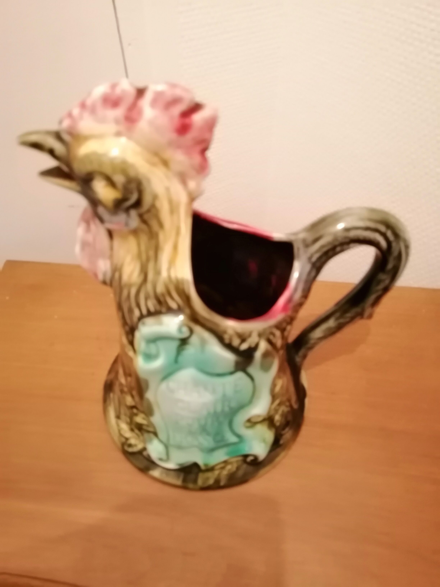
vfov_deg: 67.3
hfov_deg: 53.1
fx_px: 441
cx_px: 220
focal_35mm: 26
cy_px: 294
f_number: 1.8
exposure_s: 1/20
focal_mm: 3.96
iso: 500
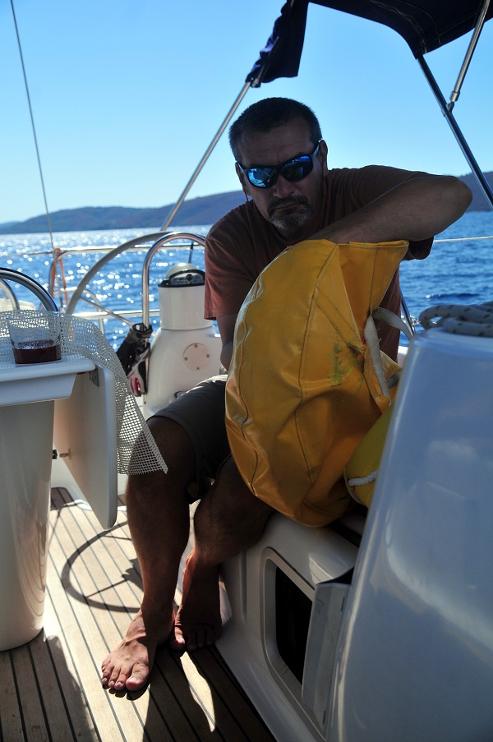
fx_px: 741
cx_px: 246
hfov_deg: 36.8
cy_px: 371
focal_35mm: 36
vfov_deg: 53.2
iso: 320
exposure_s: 1/5000
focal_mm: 24
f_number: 5
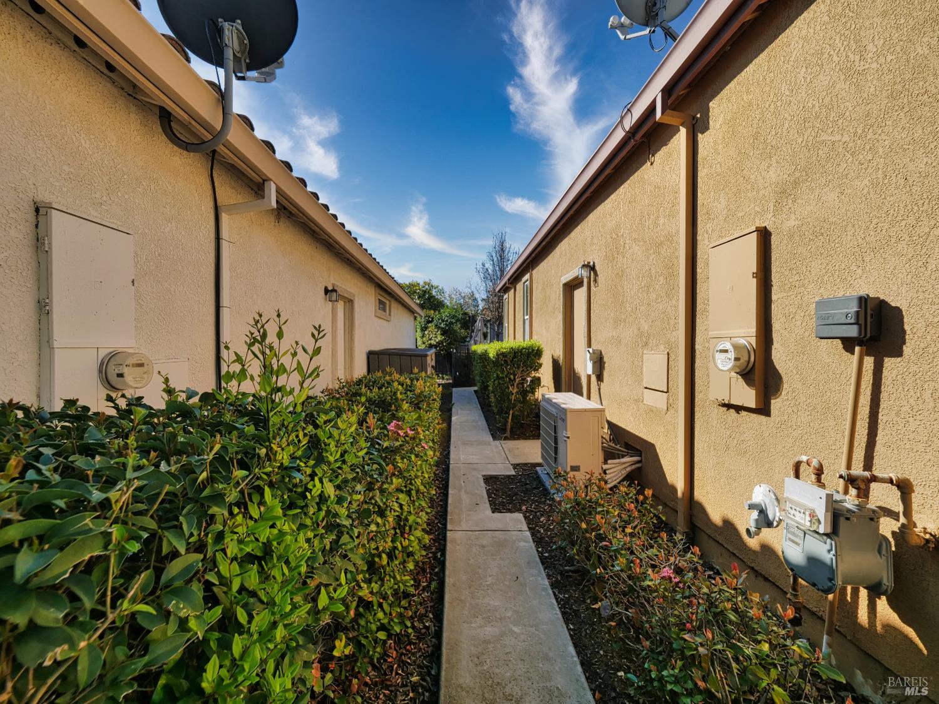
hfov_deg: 102.1
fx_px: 380
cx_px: 470
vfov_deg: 85.7
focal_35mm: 14
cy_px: 352
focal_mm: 7
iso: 100
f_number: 5
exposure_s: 1/500
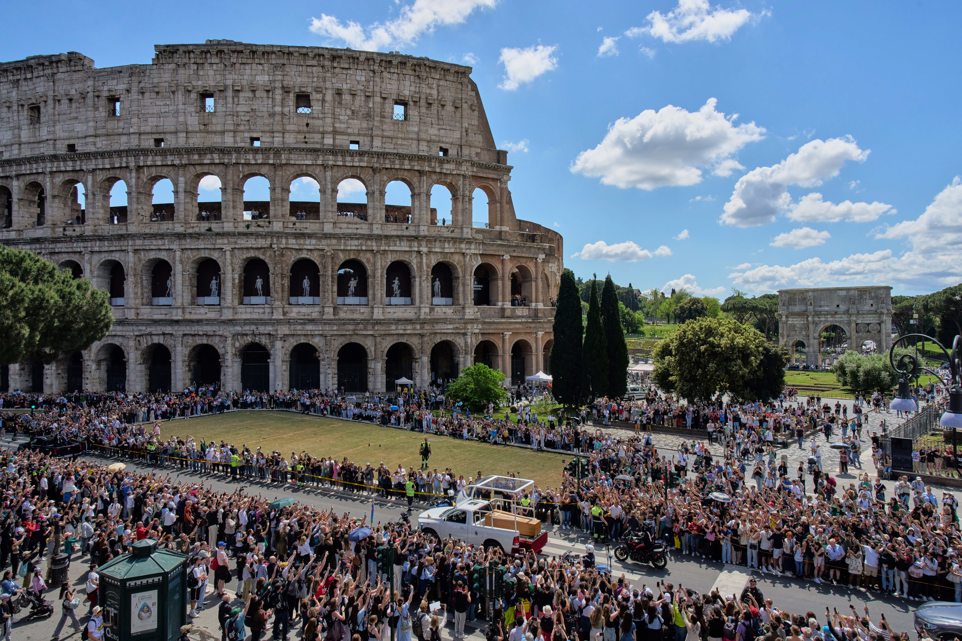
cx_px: 481
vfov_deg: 53.1
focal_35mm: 24
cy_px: 320
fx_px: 641
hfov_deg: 73.7
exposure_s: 1/1000
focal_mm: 24
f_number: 13
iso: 500
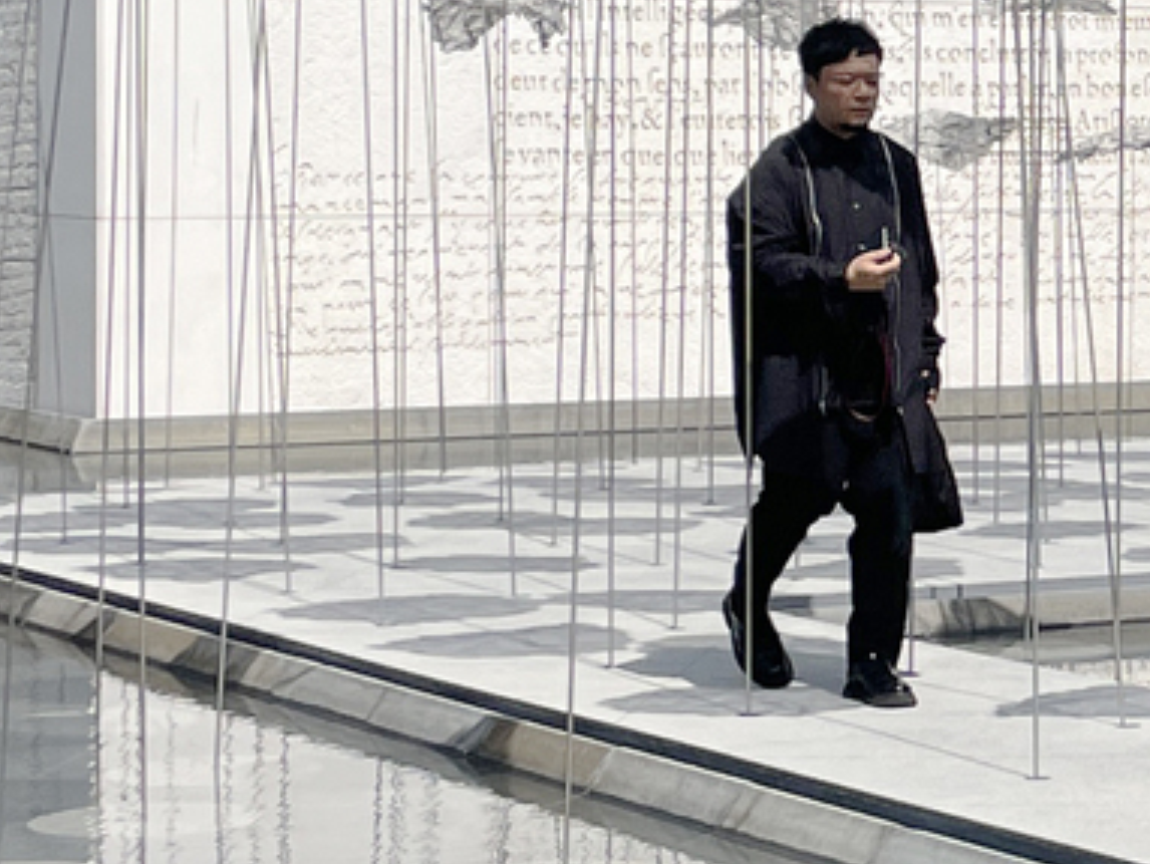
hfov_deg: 13.8
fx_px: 4521
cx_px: 1571
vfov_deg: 10.9
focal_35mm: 136
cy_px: 220
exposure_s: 1/5814
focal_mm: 4.2
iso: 32
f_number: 1.6
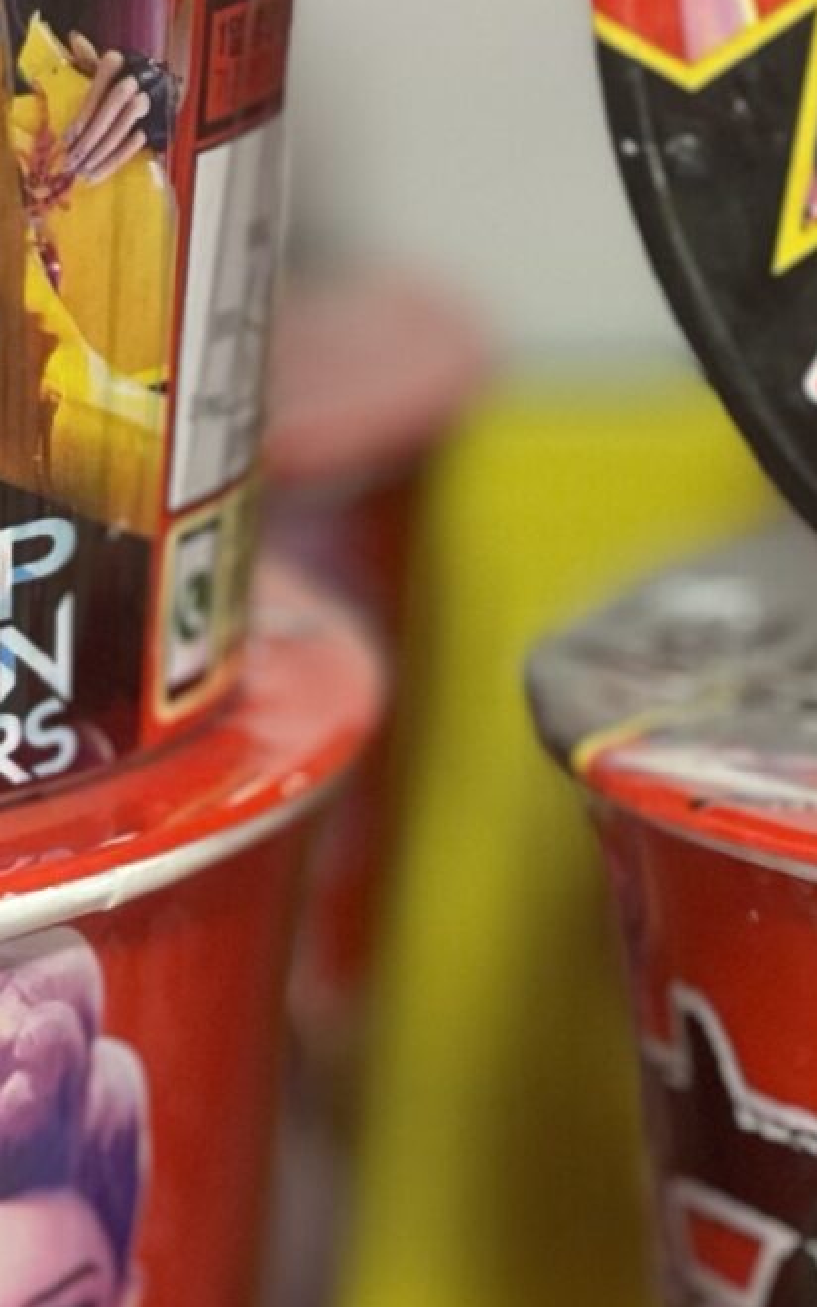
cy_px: 553
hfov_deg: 6.1
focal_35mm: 214
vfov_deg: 9.8
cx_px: 397
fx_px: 7622
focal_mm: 6
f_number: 2
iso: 80
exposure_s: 1/100
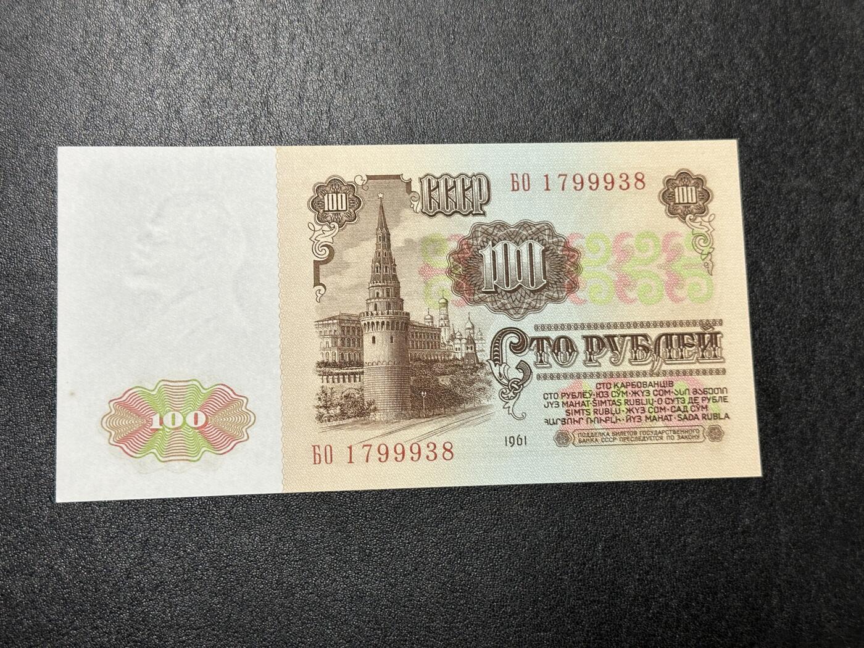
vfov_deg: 30.3
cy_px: 324
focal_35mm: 48
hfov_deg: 39.7
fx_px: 1198
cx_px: 432
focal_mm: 6.86
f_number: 1.78
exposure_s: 1/50
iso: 80
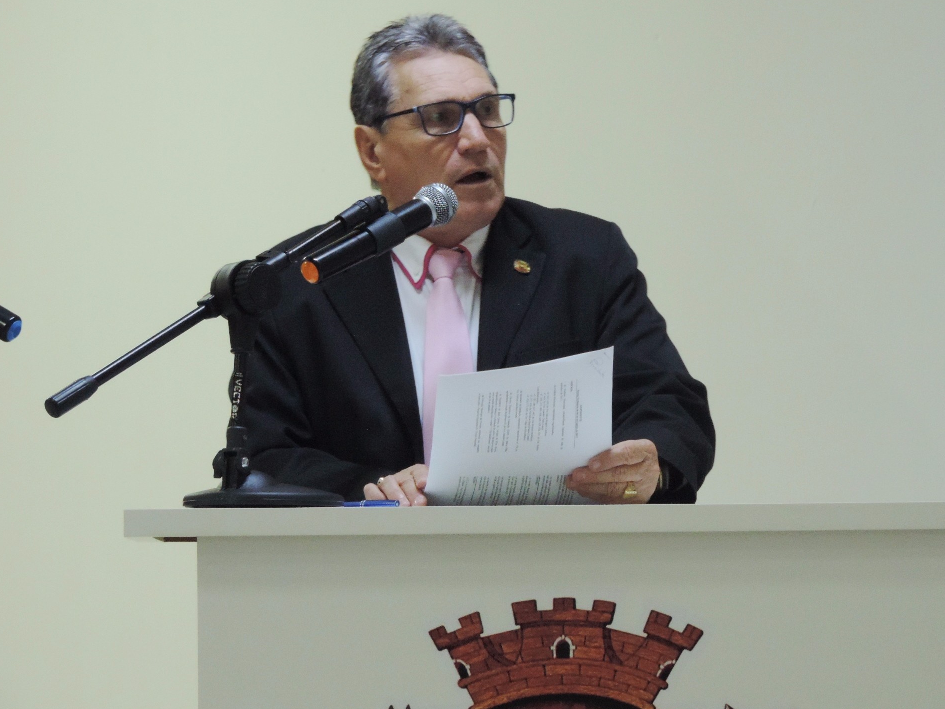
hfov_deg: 8.2
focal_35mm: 240
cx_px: 554
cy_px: 309
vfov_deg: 6.2
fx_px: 6552
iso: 800
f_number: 4.6
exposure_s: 1/30
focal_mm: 35.6
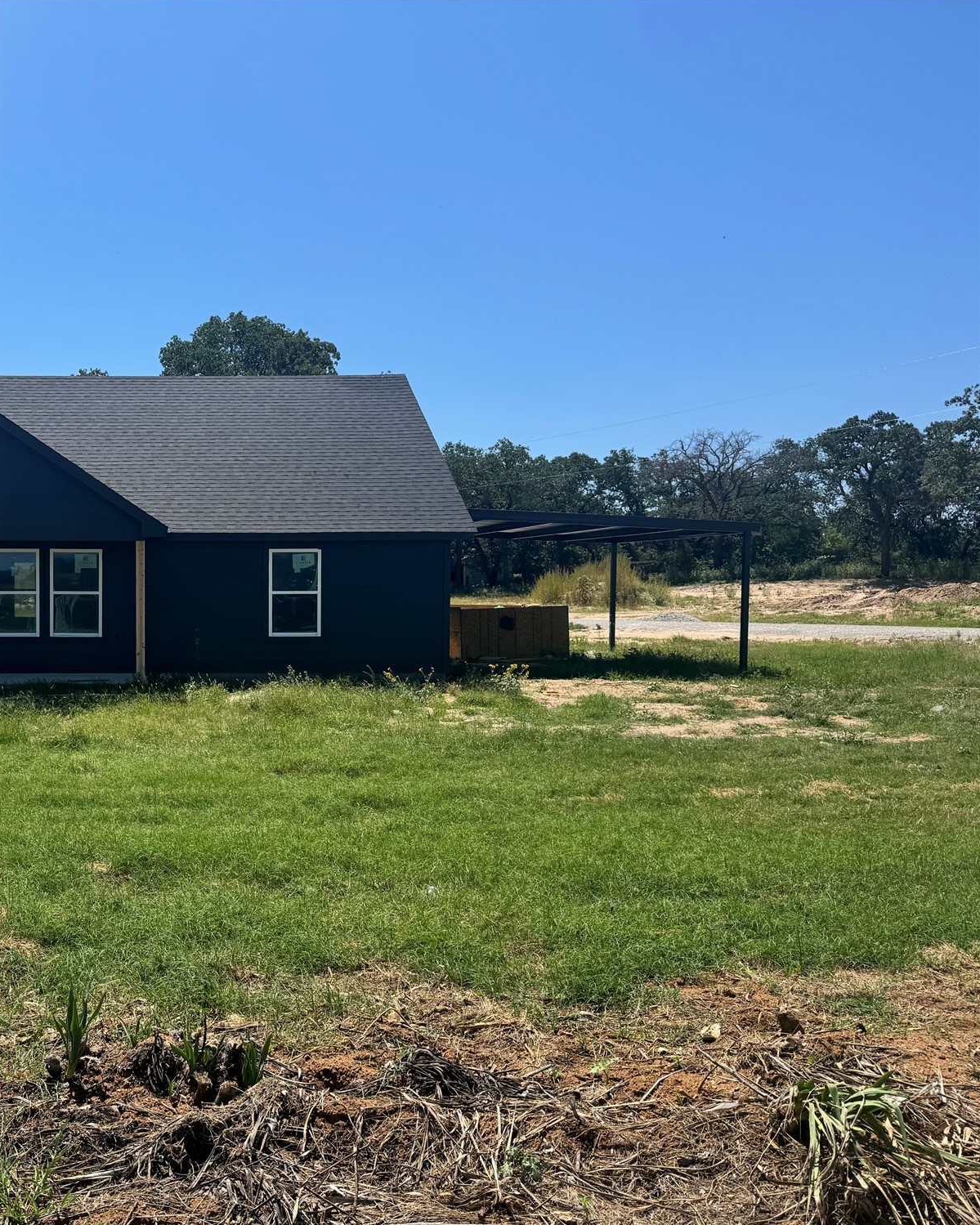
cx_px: 147
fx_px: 1160
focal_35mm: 32
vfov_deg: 55.7
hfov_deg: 42.9
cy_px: 624
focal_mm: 6.76
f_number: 1.78
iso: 80
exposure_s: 1/5348
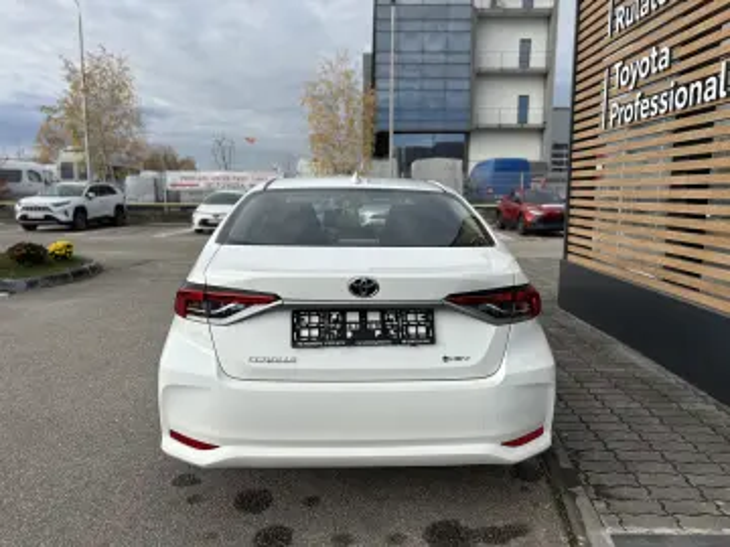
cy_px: 274
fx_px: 548
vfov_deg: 53.1
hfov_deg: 67.3
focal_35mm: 26
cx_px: 365
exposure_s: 1/3205
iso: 50
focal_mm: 5.96
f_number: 1.6
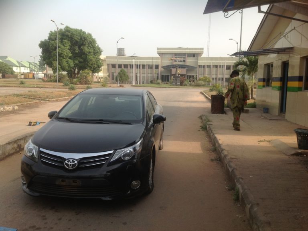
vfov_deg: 40.6
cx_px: 154
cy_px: 116
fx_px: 311
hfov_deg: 52.7
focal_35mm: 35
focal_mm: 4.28
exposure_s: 1/975
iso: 80
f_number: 2.4
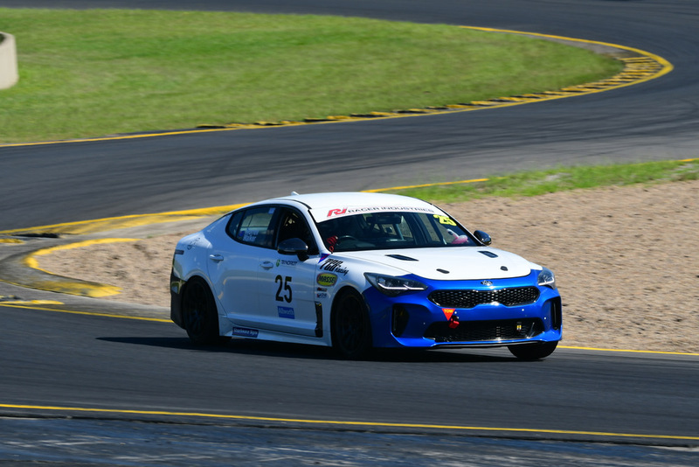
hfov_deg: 4.9
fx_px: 8157
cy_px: 234
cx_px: 350
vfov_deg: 3.3
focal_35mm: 420
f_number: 11
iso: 160
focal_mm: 280
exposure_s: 1/250
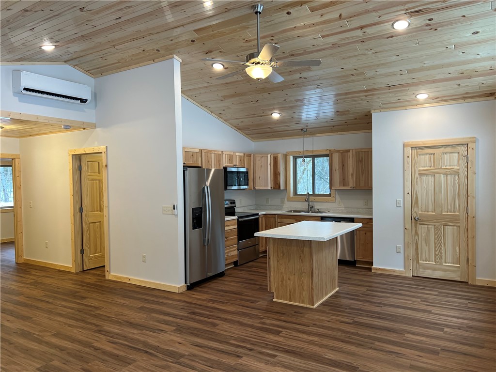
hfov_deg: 67.3
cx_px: 248
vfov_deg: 53.1
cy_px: 186
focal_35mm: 26
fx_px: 373
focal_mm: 5.7
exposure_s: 1/120
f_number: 1.5
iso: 125
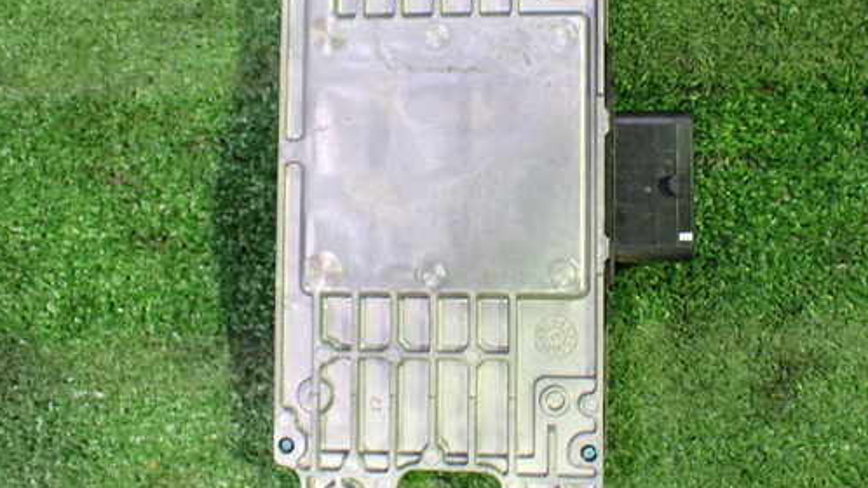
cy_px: 186
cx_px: 516
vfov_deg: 28.2
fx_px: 967
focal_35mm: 42
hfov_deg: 48.1
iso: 800
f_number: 2.4
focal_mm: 5.79
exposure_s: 1/50
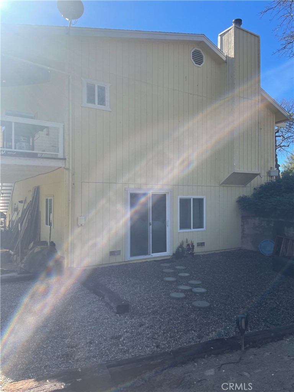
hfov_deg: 53.1
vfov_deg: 67.3
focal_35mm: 26
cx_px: 147
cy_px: 196
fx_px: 294
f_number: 1.6
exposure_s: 1/1575
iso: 32
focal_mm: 4.2
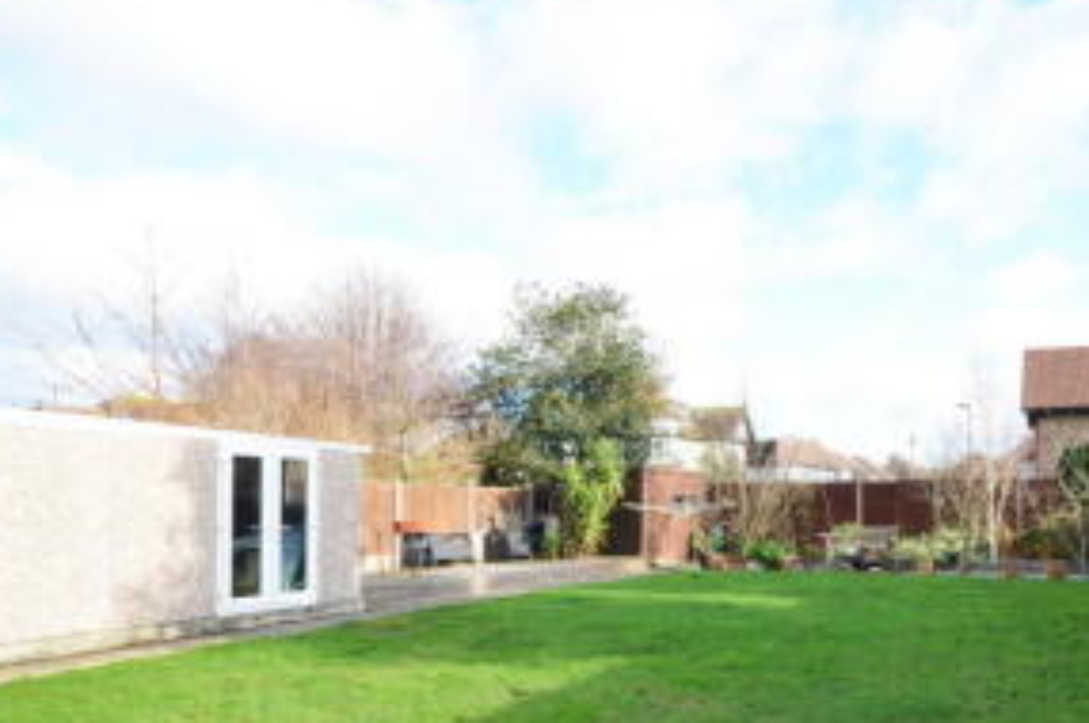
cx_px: 796
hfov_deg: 67.7
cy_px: 485
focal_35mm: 25
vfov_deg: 50.2
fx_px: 755
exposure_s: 1/160
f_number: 6.3
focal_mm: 10
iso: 200
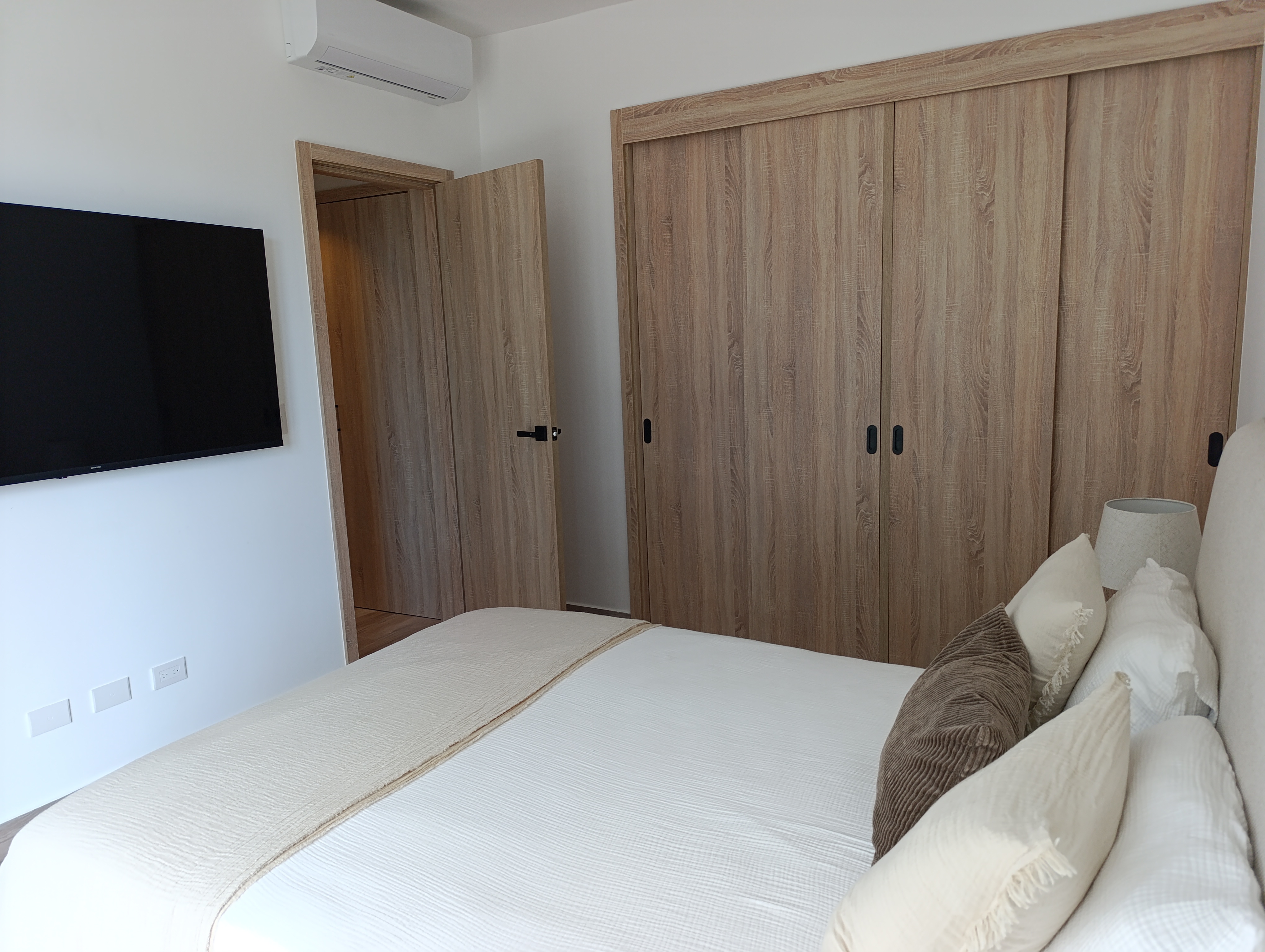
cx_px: 632
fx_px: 842
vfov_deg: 59.0
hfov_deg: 73.8
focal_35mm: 23
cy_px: 476
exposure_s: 1/100
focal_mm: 6.14
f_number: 1.6
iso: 200
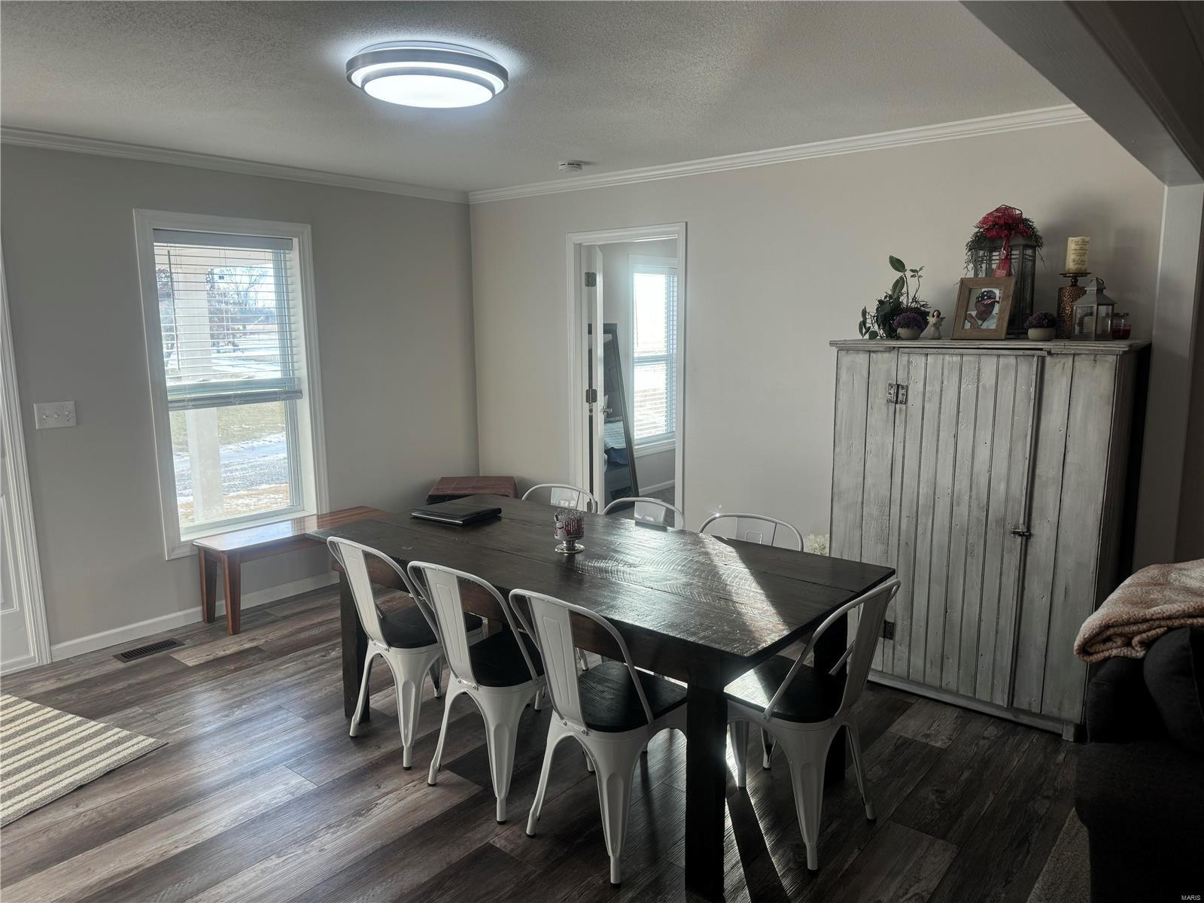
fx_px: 835
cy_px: 452
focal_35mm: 24
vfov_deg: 56.8
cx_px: 602
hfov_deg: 71.6
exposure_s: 1/120
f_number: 1.78
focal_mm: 6.76
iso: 64
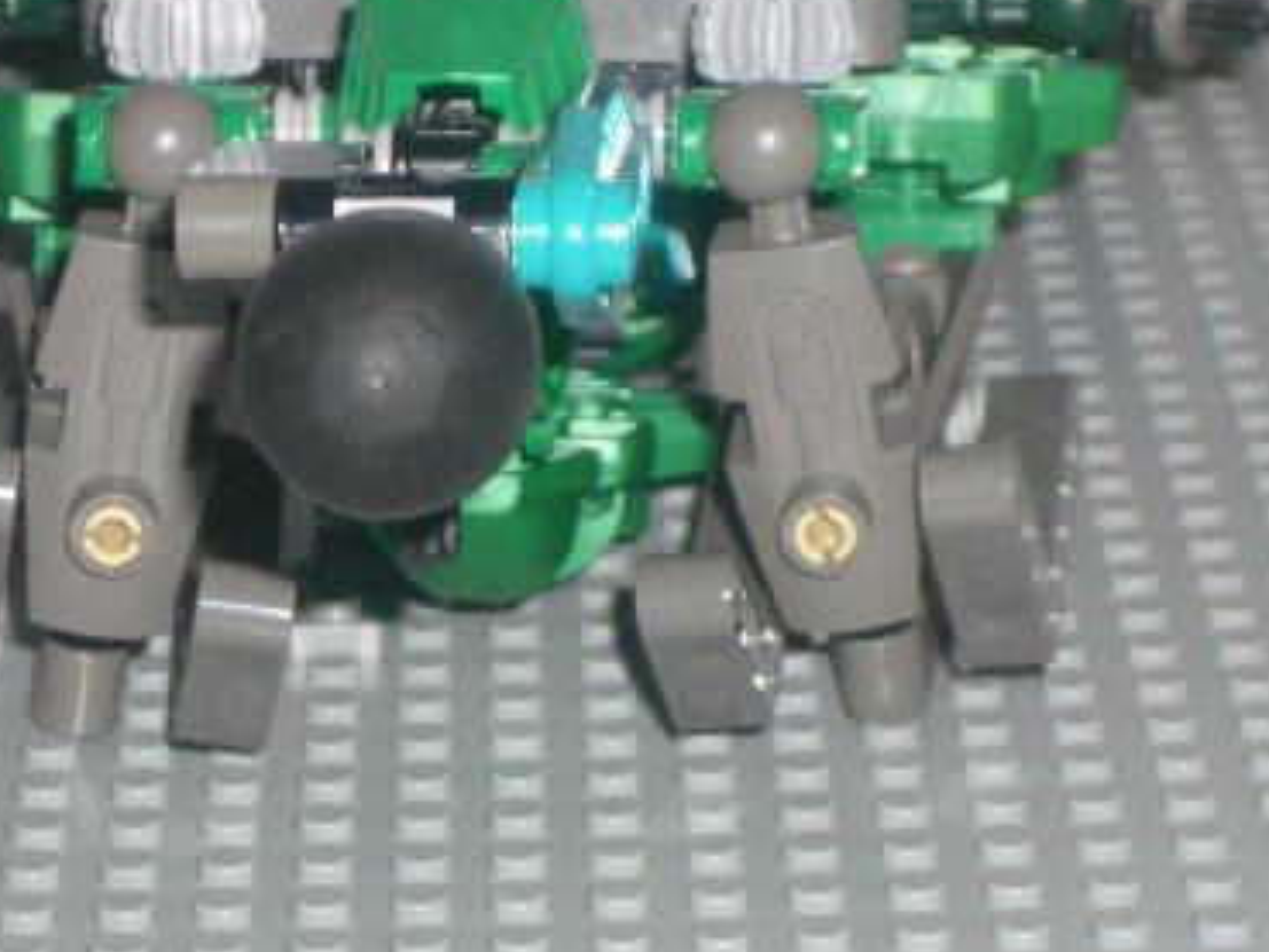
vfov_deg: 8.2
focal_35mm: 182
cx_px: 416
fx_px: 6674
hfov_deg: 10.8
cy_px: 306
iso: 100
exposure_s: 1/60
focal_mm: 17.4
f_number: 4.8
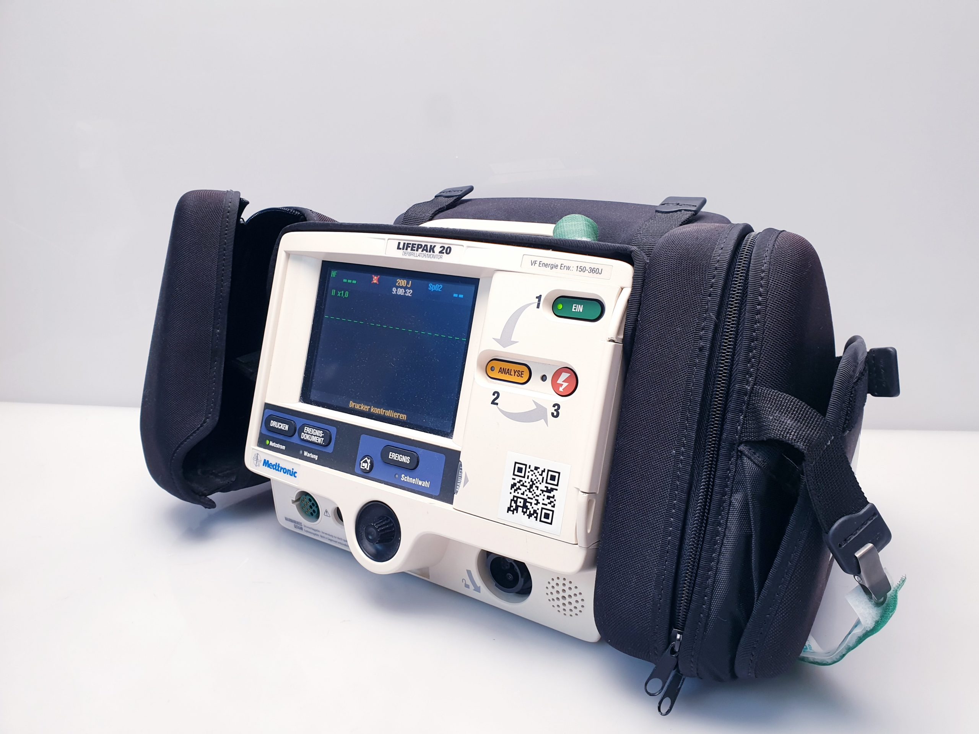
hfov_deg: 67.3
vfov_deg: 53.1
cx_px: 490
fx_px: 735
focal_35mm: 26
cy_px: 367
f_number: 2.4
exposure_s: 1/50
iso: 80
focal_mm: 4.3
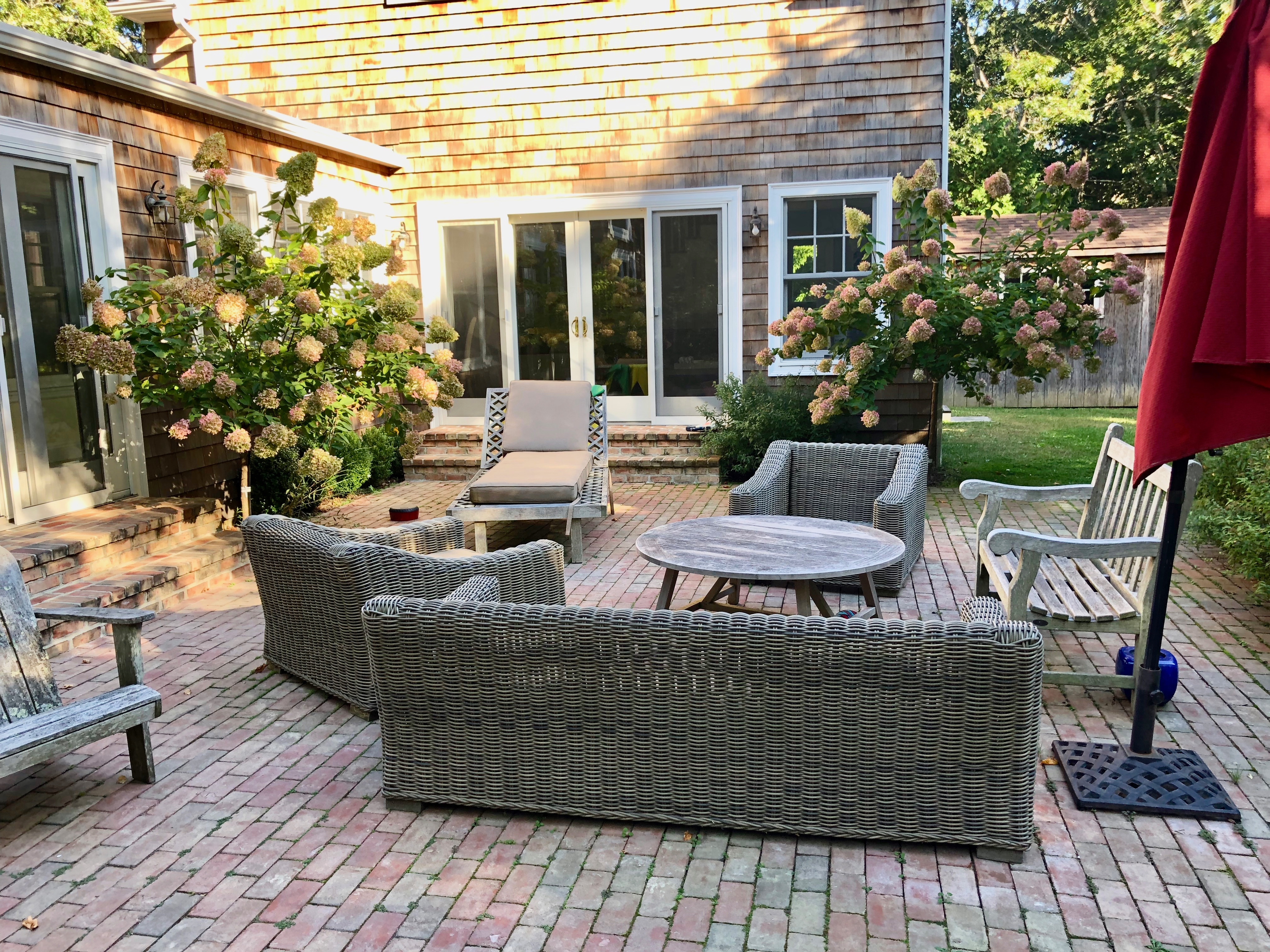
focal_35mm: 28
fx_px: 1027
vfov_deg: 49.7
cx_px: 635
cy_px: 476
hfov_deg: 63.4
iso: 32
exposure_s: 1/120
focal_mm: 3.99
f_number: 1.8
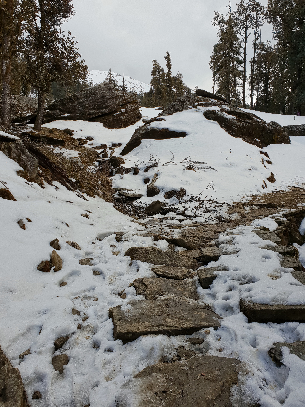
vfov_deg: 67.3
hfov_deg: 53.1
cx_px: 152
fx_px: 305
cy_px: 204
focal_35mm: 26
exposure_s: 1/323
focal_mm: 4.3
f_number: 2.4
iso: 50
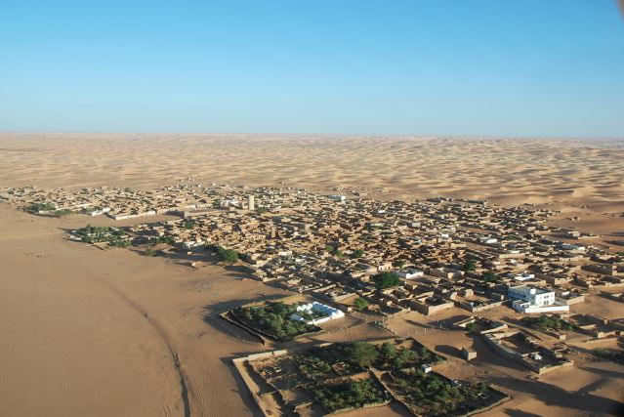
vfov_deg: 36.9
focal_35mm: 36
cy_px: 208
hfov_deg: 53.1
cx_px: 312
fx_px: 624
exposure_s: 1/200
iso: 100
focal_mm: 24
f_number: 7.1
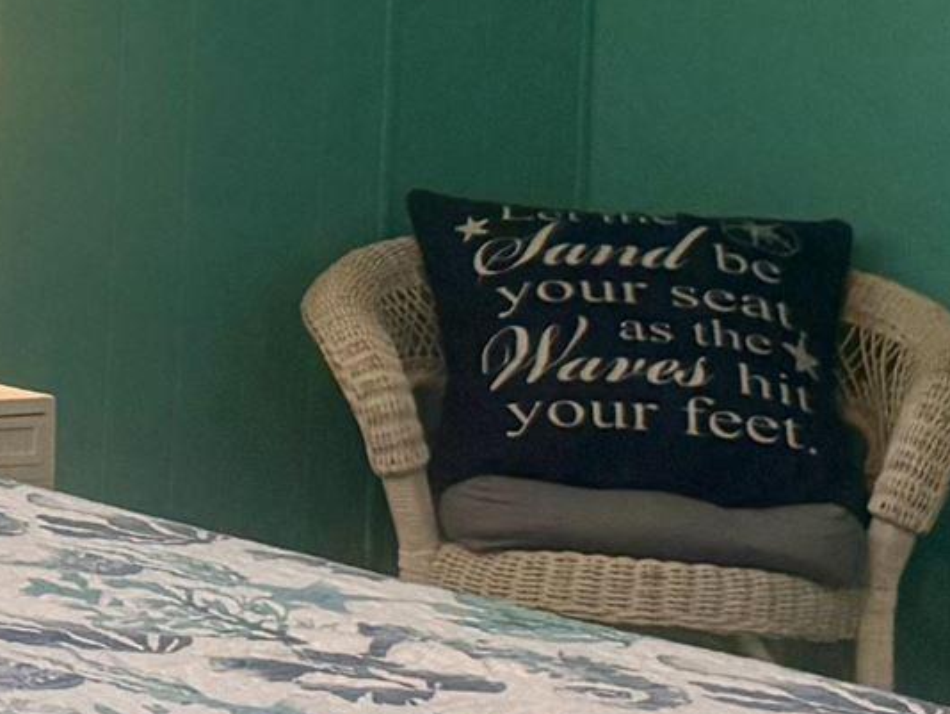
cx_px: -640
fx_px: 3789
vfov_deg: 10.6
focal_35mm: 138
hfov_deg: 13.2
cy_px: -114
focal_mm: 6.76
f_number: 1.78
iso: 250
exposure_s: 1/120
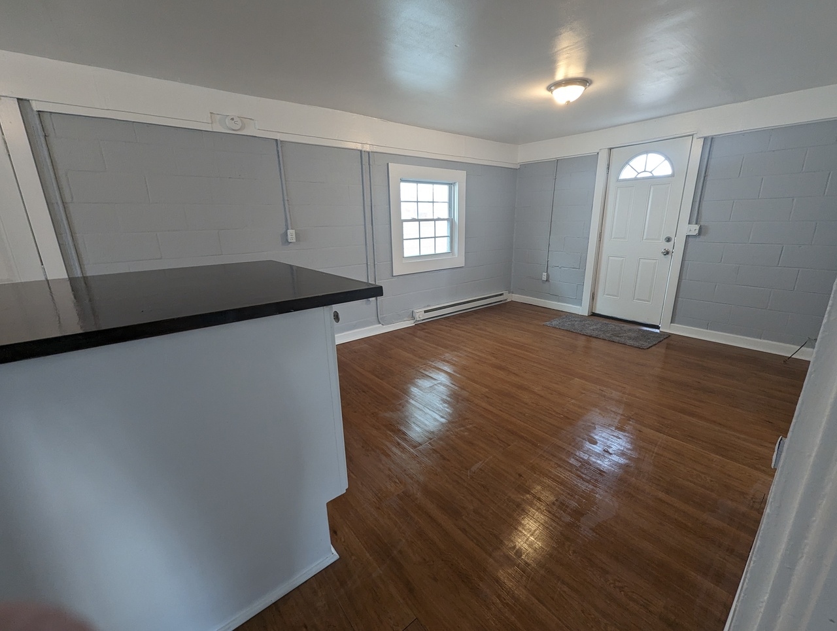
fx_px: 315
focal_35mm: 13
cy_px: 316
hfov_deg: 106.1
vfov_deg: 90.1
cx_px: 418
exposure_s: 1/24
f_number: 2.2
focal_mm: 1.95
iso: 86
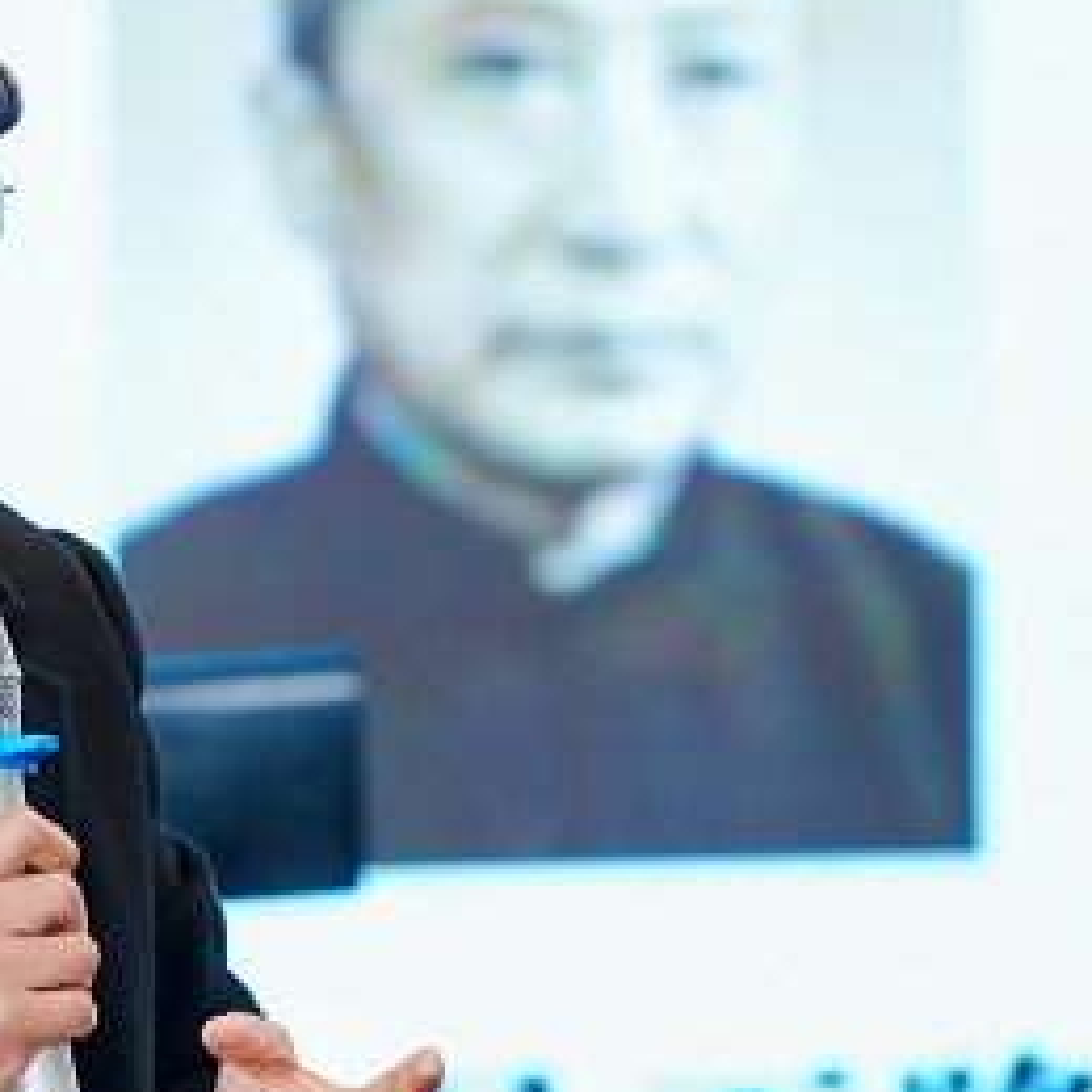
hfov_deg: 5.5
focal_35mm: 319
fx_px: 11385
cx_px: 13
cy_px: 653
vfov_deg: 5.5
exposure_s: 1/160
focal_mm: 150
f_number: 3.5
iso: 640
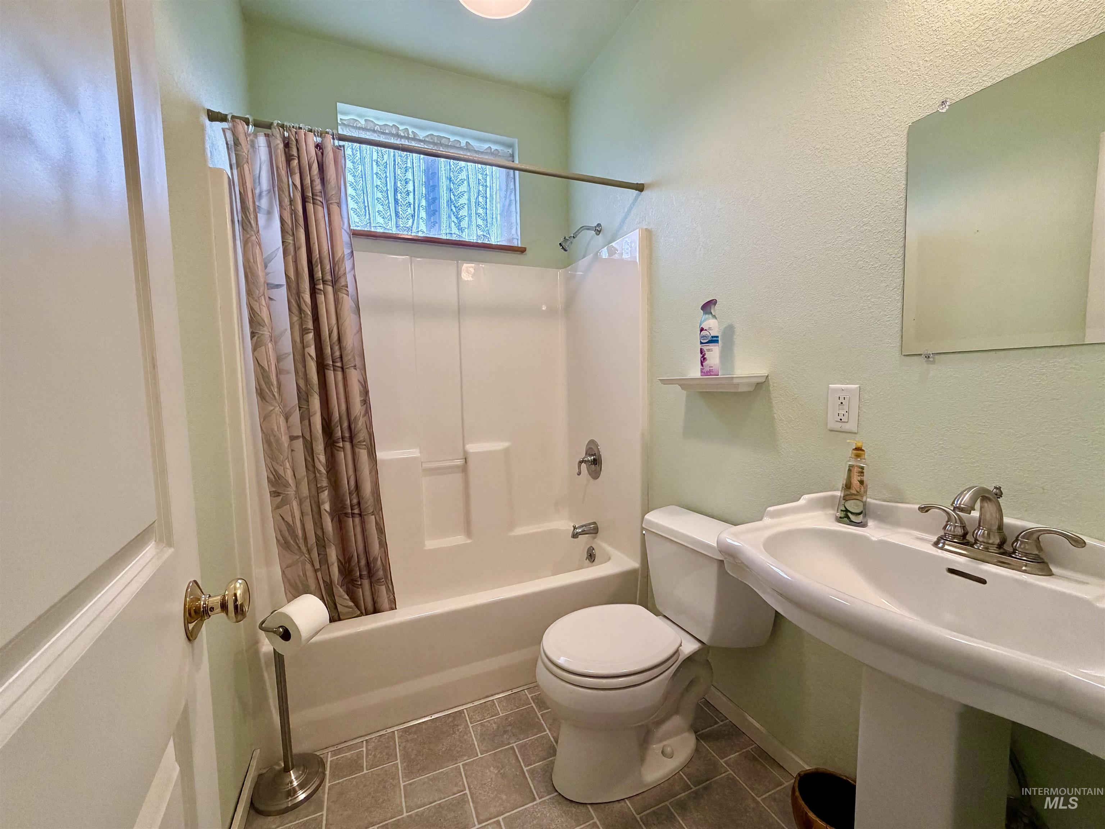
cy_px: 414
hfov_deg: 102.1
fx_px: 447
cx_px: 552
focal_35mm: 14
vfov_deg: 85.7
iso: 250
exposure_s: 1/120
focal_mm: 2.22
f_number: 2.2
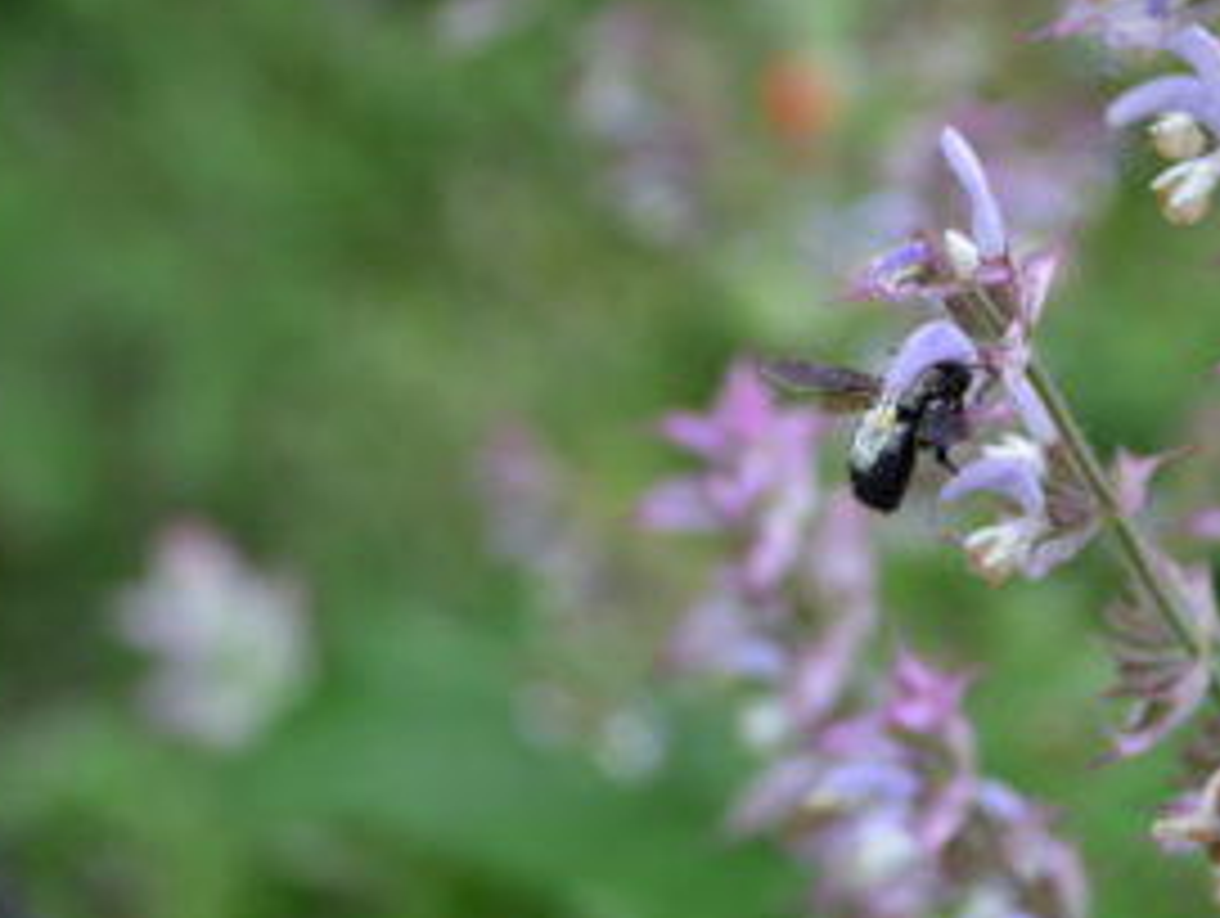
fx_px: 4200
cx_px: 869
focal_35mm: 119
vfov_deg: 12.5
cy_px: 374
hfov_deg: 16.5
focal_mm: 70
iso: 200
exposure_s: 1/1600
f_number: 2.8
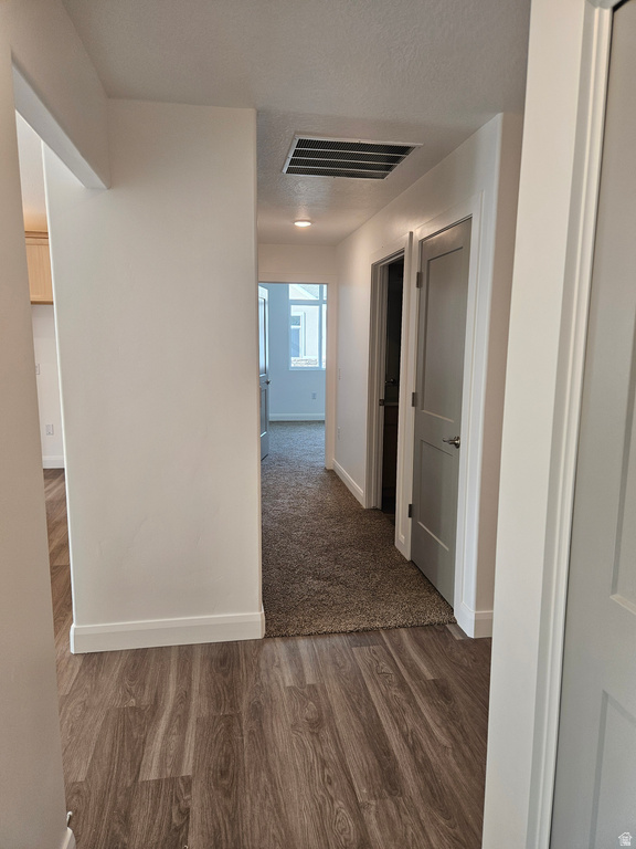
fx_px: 563
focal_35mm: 23
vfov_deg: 73.9
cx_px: 318
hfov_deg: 58.9
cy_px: 424
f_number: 1.8
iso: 80
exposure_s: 1/120
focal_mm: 5.4
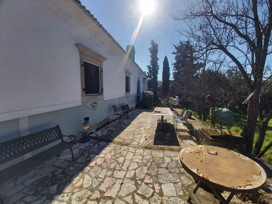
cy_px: 102
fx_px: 94
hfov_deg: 110.5
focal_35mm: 12
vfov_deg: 94.5
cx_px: 136
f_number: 2.2
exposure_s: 1/1861
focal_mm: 1.42
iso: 40
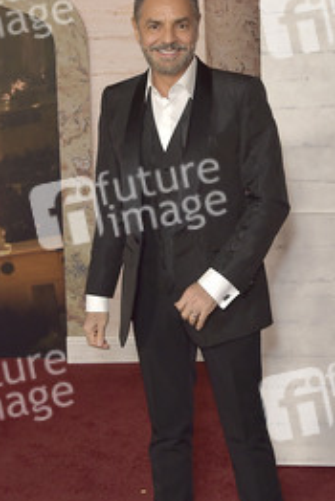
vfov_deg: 32.8
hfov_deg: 22.3
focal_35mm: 61
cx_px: 185
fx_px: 850
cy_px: 300
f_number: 5.6
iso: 1000
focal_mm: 40
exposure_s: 1/250
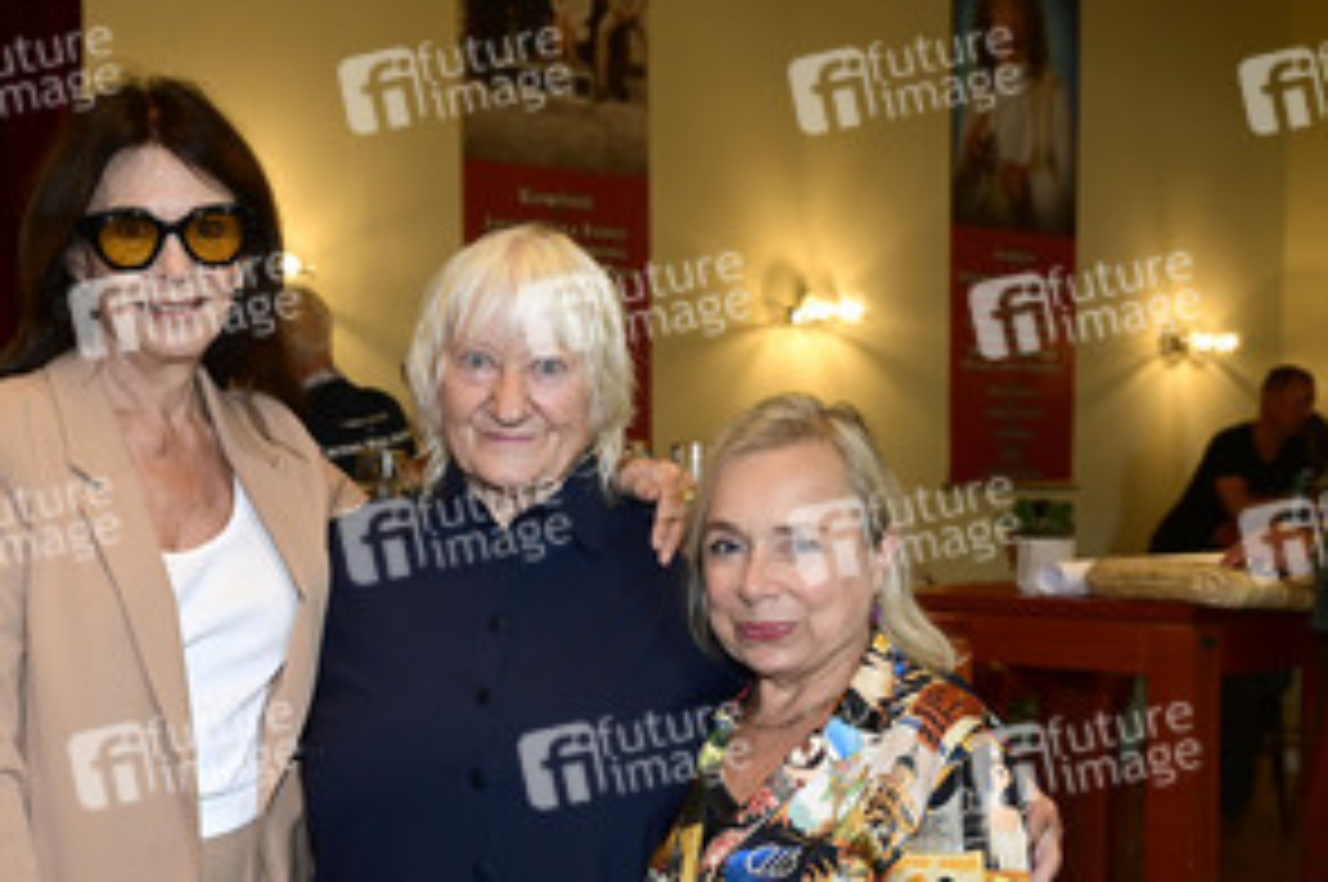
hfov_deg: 37.5
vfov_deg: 25.3
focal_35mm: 53
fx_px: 1944
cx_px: 515
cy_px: 644
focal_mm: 34.5
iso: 1250
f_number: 5
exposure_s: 1/200
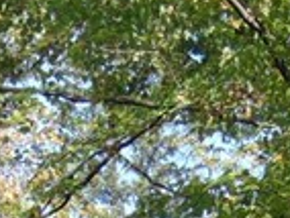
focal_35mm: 302
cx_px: 118
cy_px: 589
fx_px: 2534
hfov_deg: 6.5
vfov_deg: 4.8
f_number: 3.3
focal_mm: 7.6
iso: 80
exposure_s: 1/320
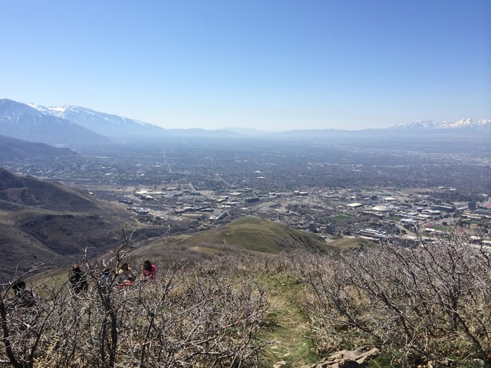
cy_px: 184
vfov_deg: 46.8
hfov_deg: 60.0
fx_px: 426
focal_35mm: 30
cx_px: 246
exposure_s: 1/3165
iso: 40
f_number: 2.2
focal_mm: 4.12
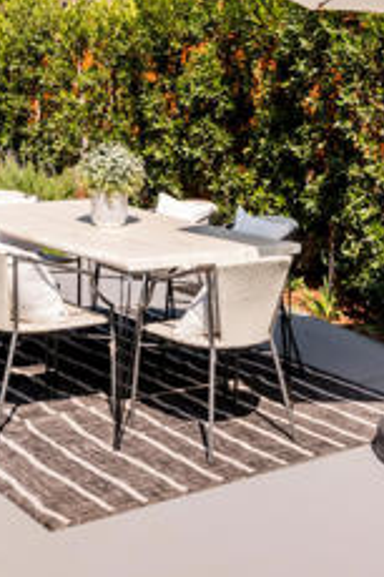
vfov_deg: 30.1
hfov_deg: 20.9
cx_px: 329
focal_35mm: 64
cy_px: 56
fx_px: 1025
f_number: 10
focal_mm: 23
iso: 250
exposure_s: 1/640
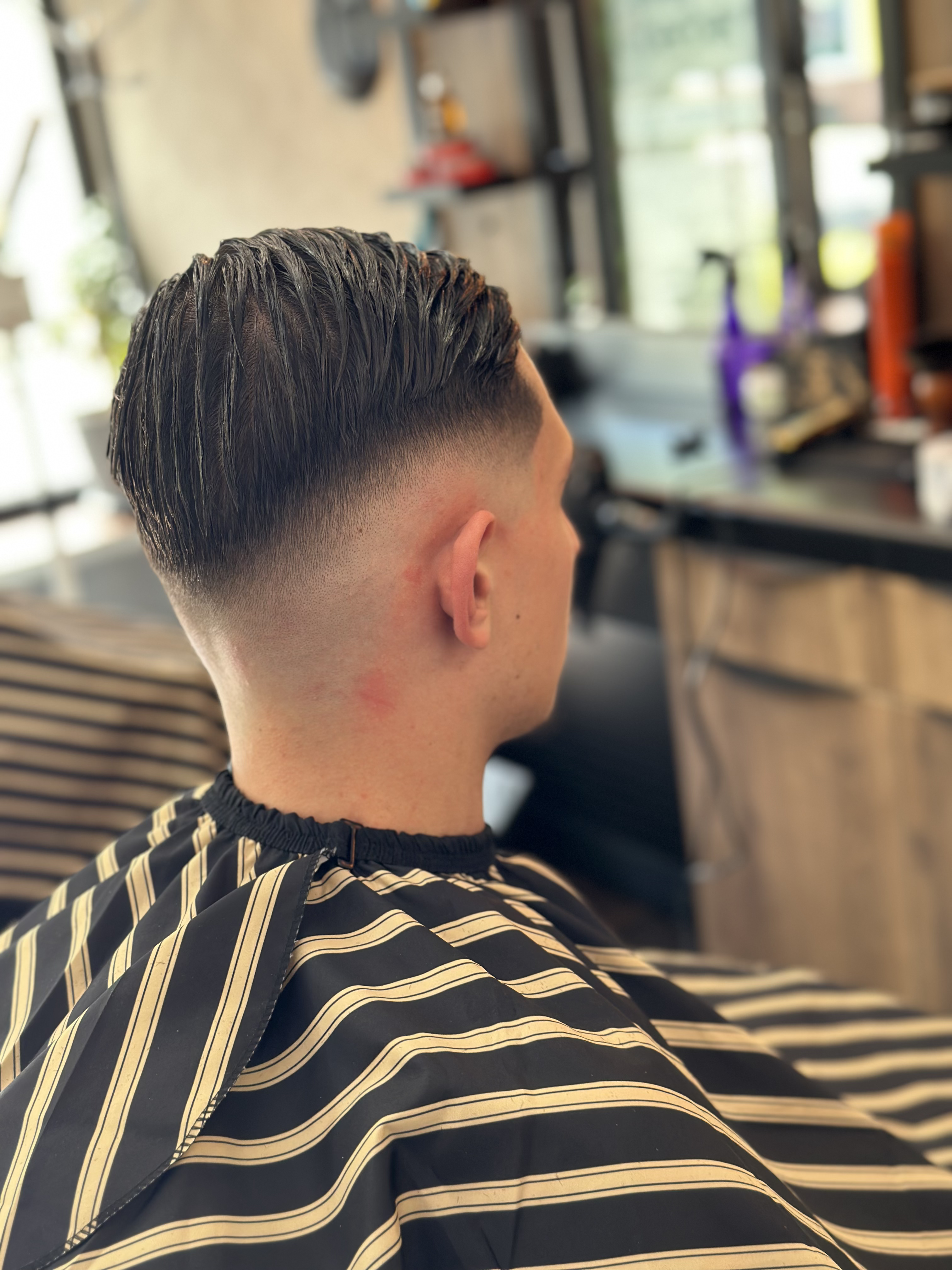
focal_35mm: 48
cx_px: 476
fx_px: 1760
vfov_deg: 39.7
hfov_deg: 30.3
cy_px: 635
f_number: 1.78
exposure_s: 1/96
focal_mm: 6.86
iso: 125
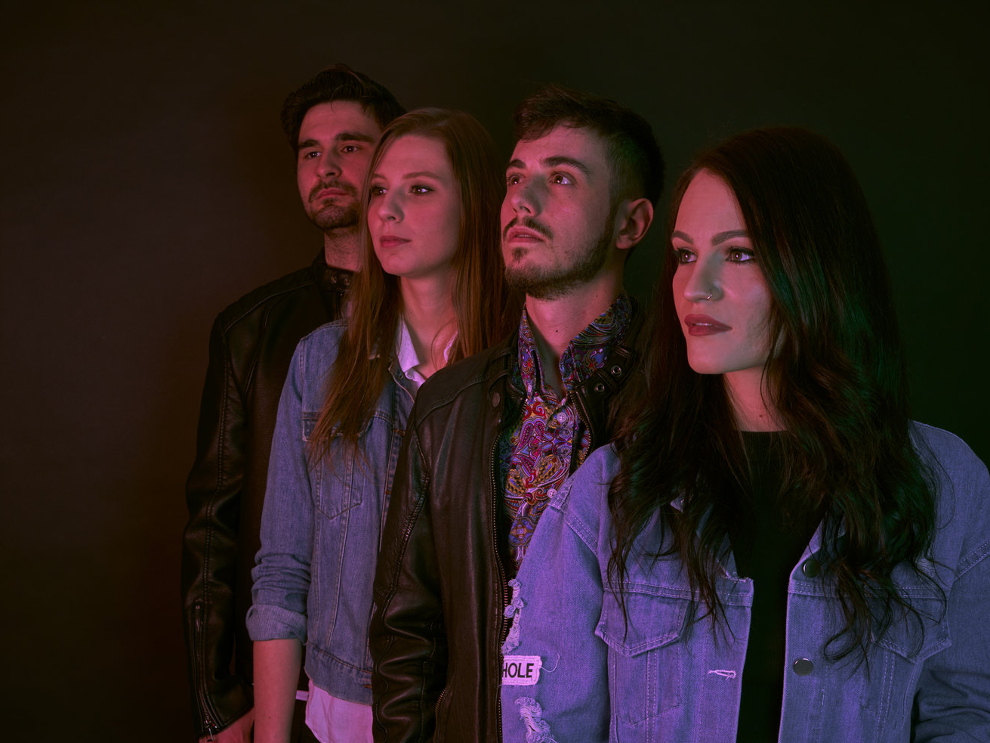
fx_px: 1573
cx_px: 552
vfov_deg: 26.6
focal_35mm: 55
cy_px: 377
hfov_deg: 34.9
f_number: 13
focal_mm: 50
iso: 100
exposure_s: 1/125
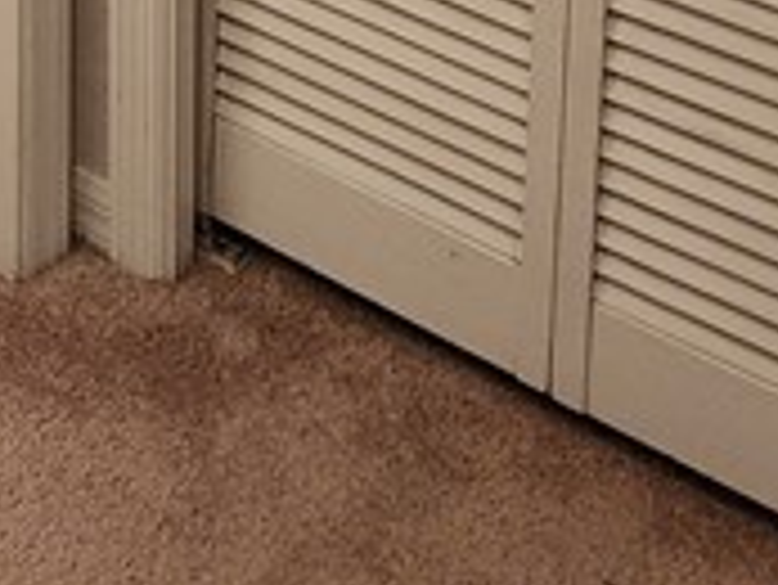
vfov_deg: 13.0
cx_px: -121
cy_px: -922
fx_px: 1732
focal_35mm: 77
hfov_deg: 23.4
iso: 200
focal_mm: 2.2
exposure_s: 1/60
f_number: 2.2
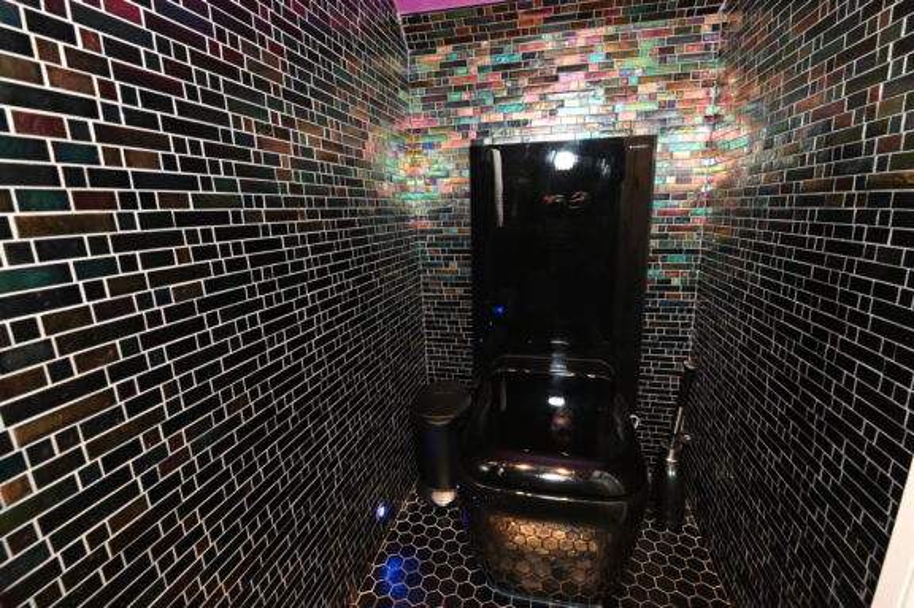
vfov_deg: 77.2
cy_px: 304
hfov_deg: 100.4
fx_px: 380
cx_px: 457
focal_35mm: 15
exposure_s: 1/60
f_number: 10
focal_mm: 15
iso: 6400
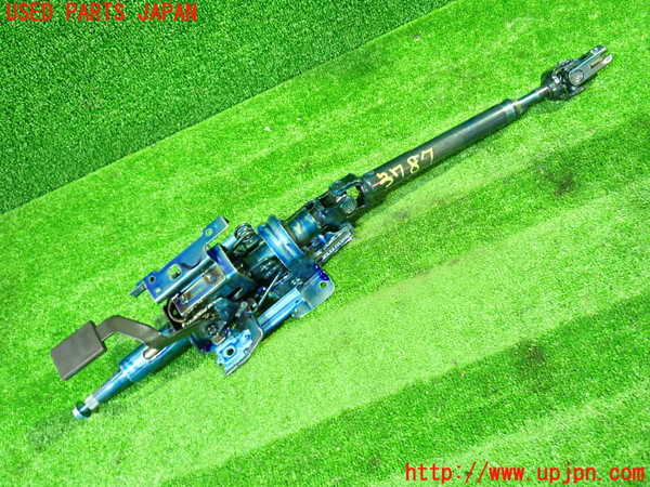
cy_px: 244
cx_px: 325
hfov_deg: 60.0
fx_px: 563
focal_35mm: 30
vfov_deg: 46.8
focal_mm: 5.4
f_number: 2.3
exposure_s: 1/20
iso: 800
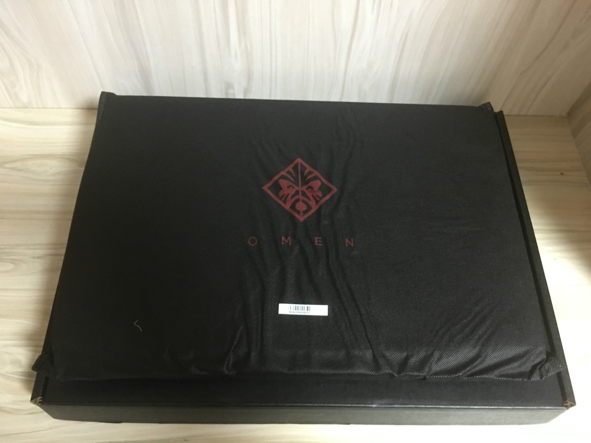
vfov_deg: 48.2
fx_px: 495
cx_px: 296
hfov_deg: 61.7
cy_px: 222
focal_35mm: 29
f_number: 2.2
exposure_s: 1/4
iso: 125
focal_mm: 4.15
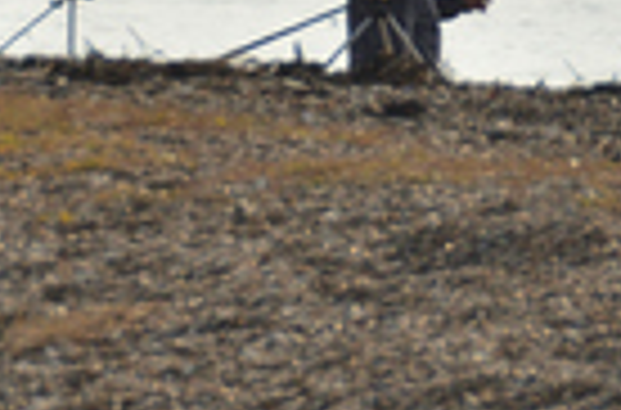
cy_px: -322
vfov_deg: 1.2
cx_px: -189
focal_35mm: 1141
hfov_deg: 1.8
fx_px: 19615
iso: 100
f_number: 5.6
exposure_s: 1/1000
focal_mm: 150
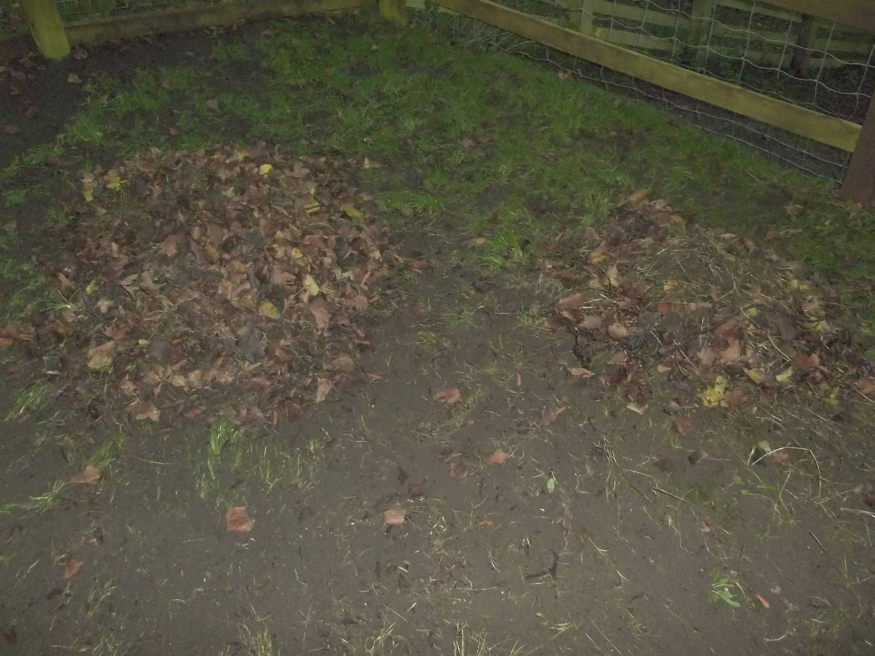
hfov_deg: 55.4
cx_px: 438
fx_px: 834
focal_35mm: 33
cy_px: 328
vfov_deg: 42.9
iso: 400
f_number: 3.3
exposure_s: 1/30
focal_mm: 5.9
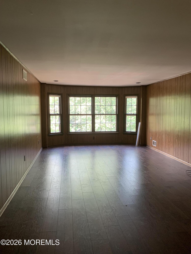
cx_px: 96
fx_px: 191
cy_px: 127
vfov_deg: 67.3
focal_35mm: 26
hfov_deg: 53.1
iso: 100
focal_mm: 4.25
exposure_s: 1/60
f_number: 1.8
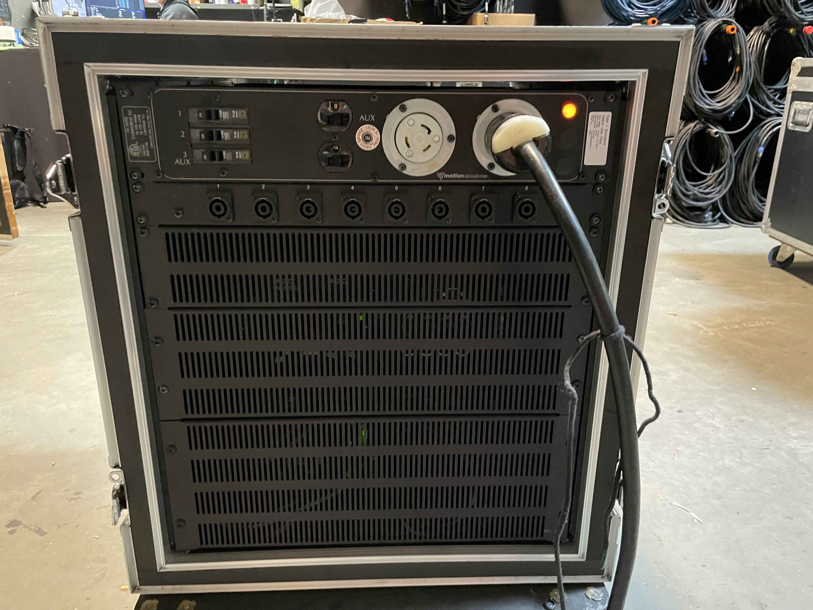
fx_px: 611
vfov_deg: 53.1
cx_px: 406
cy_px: 305
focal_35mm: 26
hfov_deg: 67.3
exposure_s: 1/30
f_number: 1.6
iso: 800
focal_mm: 4.2
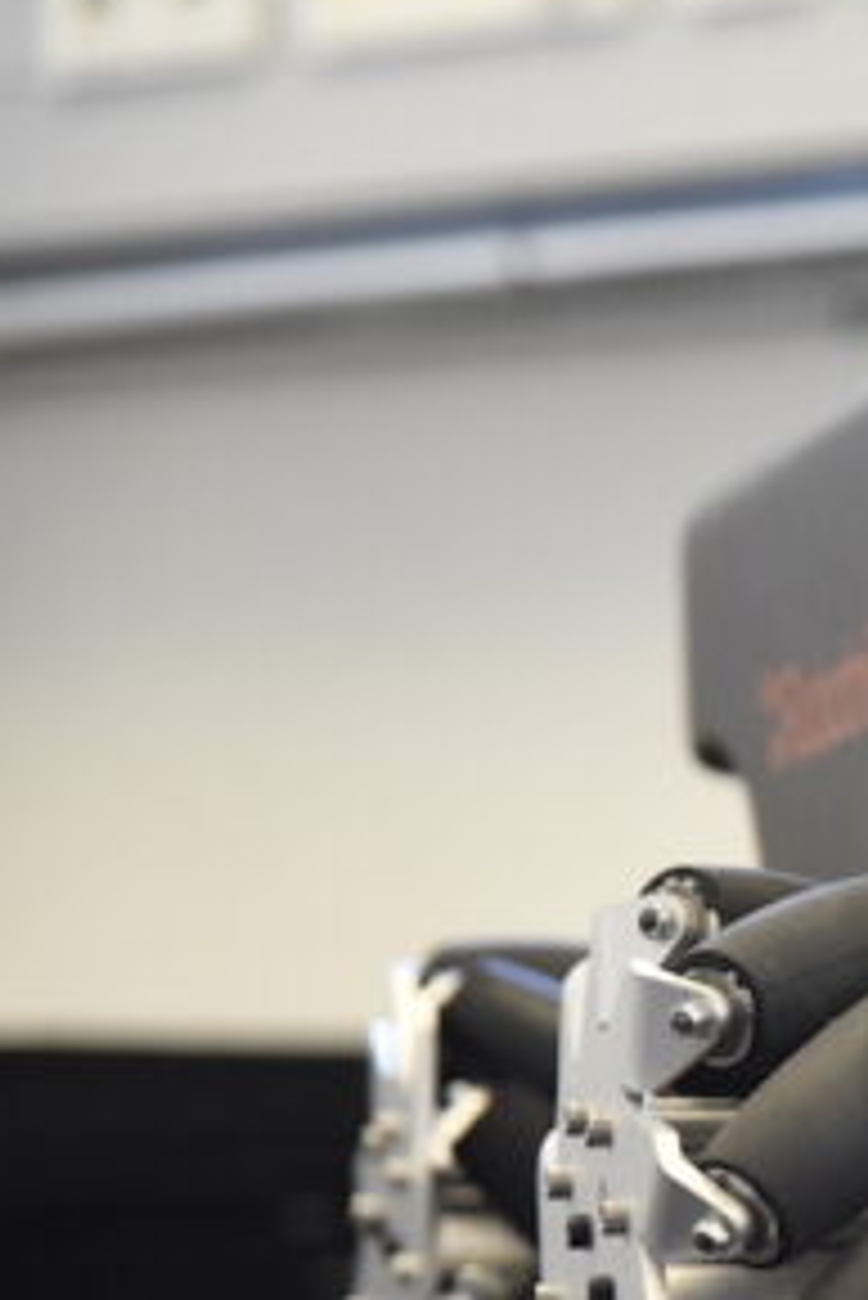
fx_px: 6718
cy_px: 906
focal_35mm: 186
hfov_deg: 7.2
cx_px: 1628
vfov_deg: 11.0
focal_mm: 70
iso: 3200
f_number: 2.8
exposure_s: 1/640
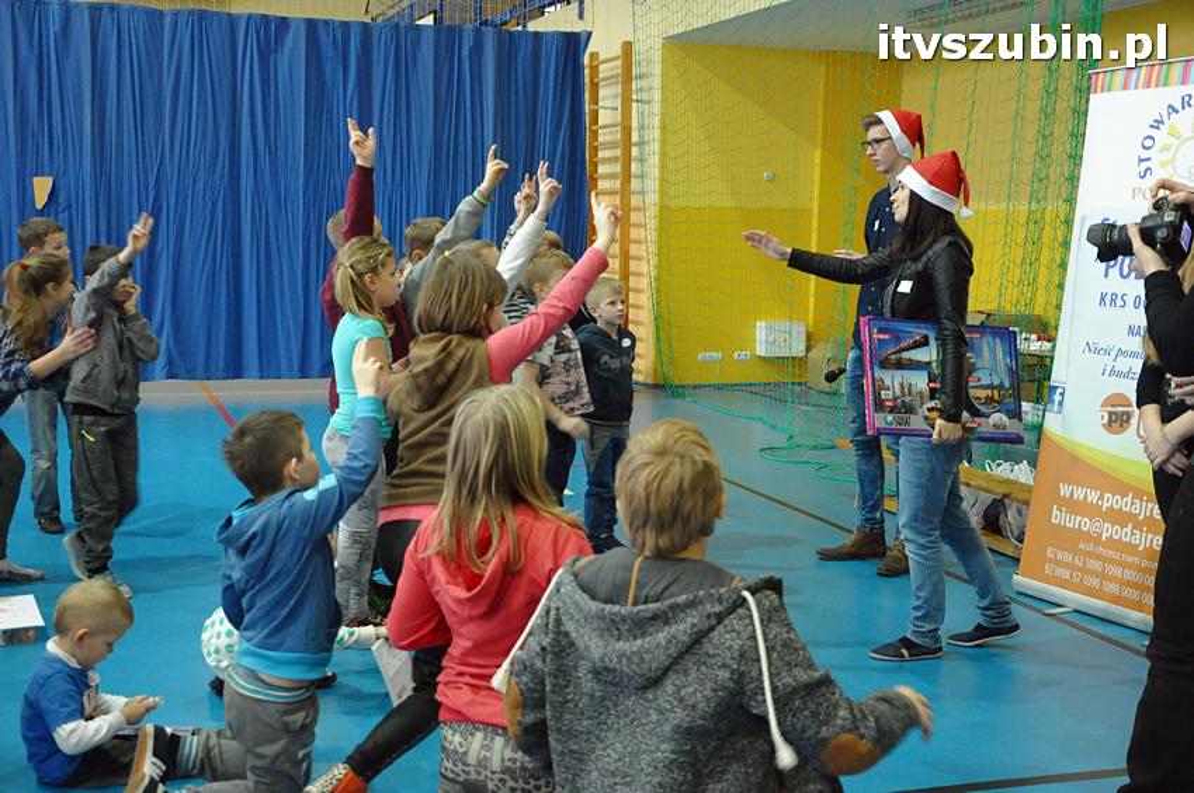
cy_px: 396
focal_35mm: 45
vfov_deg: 29.8
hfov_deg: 43.6
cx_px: 597
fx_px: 1491
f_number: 4.5
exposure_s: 1/60
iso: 3200
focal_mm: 30
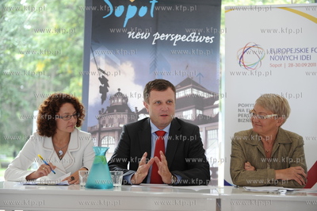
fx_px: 616
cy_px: 106
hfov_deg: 28.9
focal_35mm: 70
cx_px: 158
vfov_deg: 19.4
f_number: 2.8
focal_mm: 70
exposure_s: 1/100
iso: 400
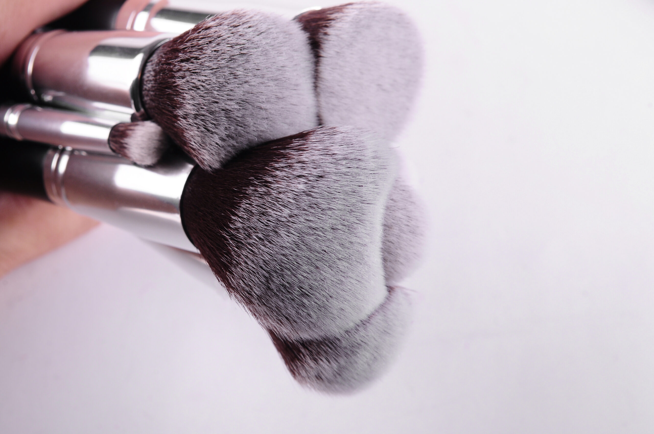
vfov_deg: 13.0
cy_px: 217
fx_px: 1905
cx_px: 327
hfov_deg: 19.5
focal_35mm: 105
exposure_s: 1/125
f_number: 14
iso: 200
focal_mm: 70
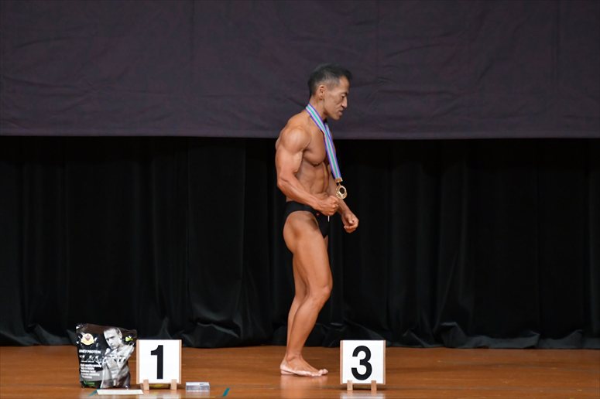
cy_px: 200
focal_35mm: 300
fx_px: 4998
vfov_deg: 4.6
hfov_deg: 6.9
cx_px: 300
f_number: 5.6
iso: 4000
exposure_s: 1/400
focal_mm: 200
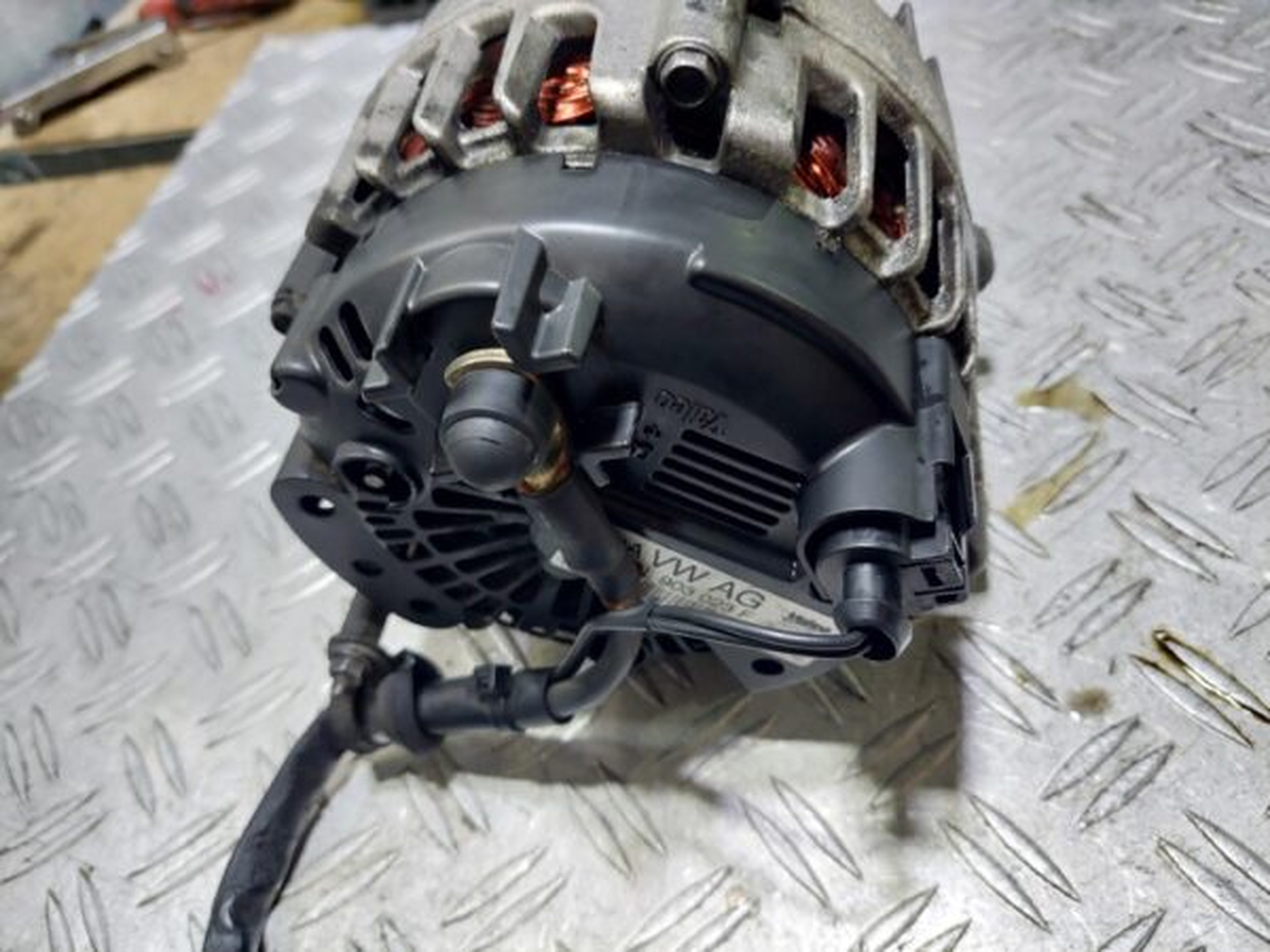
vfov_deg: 54.9
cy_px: 476
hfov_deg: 69.4
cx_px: 635
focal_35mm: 25
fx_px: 917
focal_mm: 5.23
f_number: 1.8
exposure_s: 1/50
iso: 200
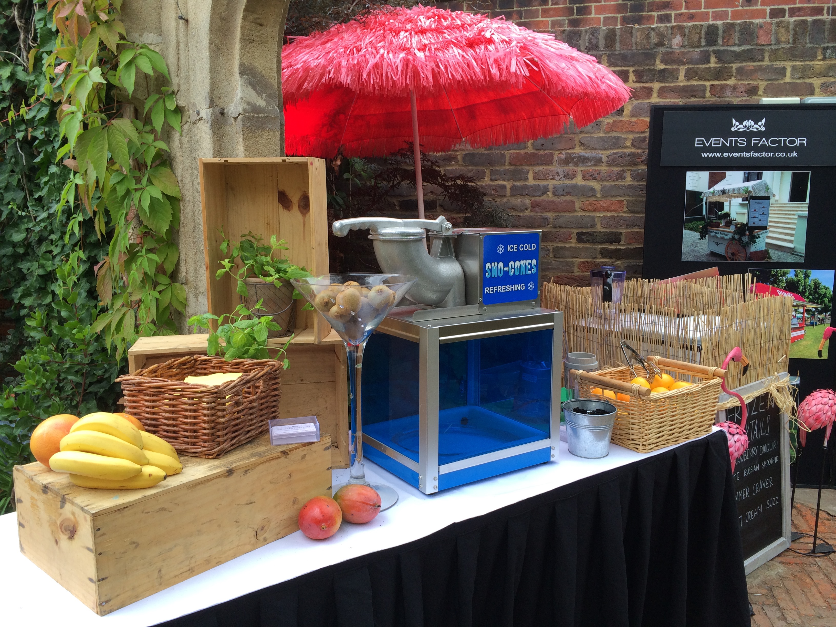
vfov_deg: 46.8
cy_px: 314
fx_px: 725
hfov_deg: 60.0
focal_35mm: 30
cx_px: 418
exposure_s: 1/120
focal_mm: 4.12
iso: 40
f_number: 2.2
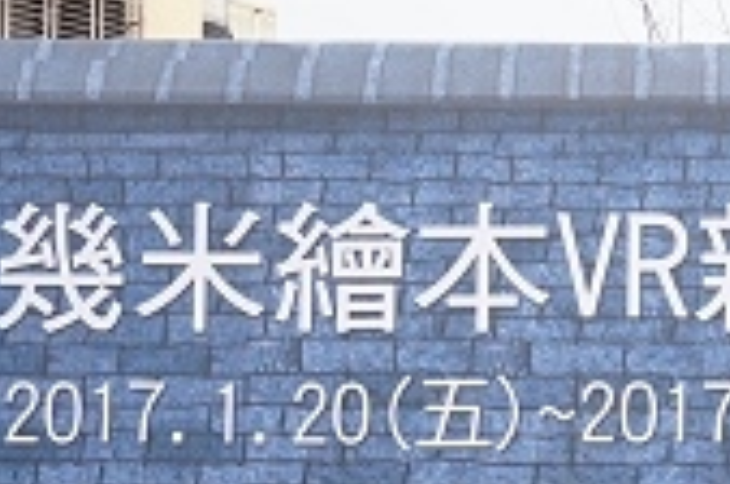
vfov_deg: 10.4
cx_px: 1058
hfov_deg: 15.1
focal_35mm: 127
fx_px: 2564
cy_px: 717
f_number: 4.5
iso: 100
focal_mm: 25
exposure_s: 1/250
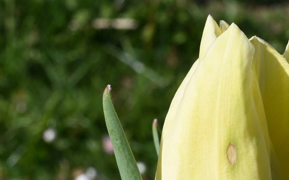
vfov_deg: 9.8
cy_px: 180
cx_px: 250
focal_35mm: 133
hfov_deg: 15.6
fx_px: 1047
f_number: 16
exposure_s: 1/100
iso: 100
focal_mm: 50
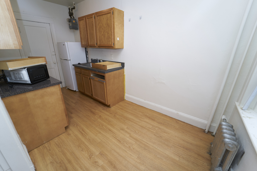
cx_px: 128
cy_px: 86
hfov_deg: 104.2
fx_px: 100
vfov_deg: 81.2
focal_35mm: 14
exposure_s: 1/4
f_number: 7.1
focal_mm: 14
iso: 250
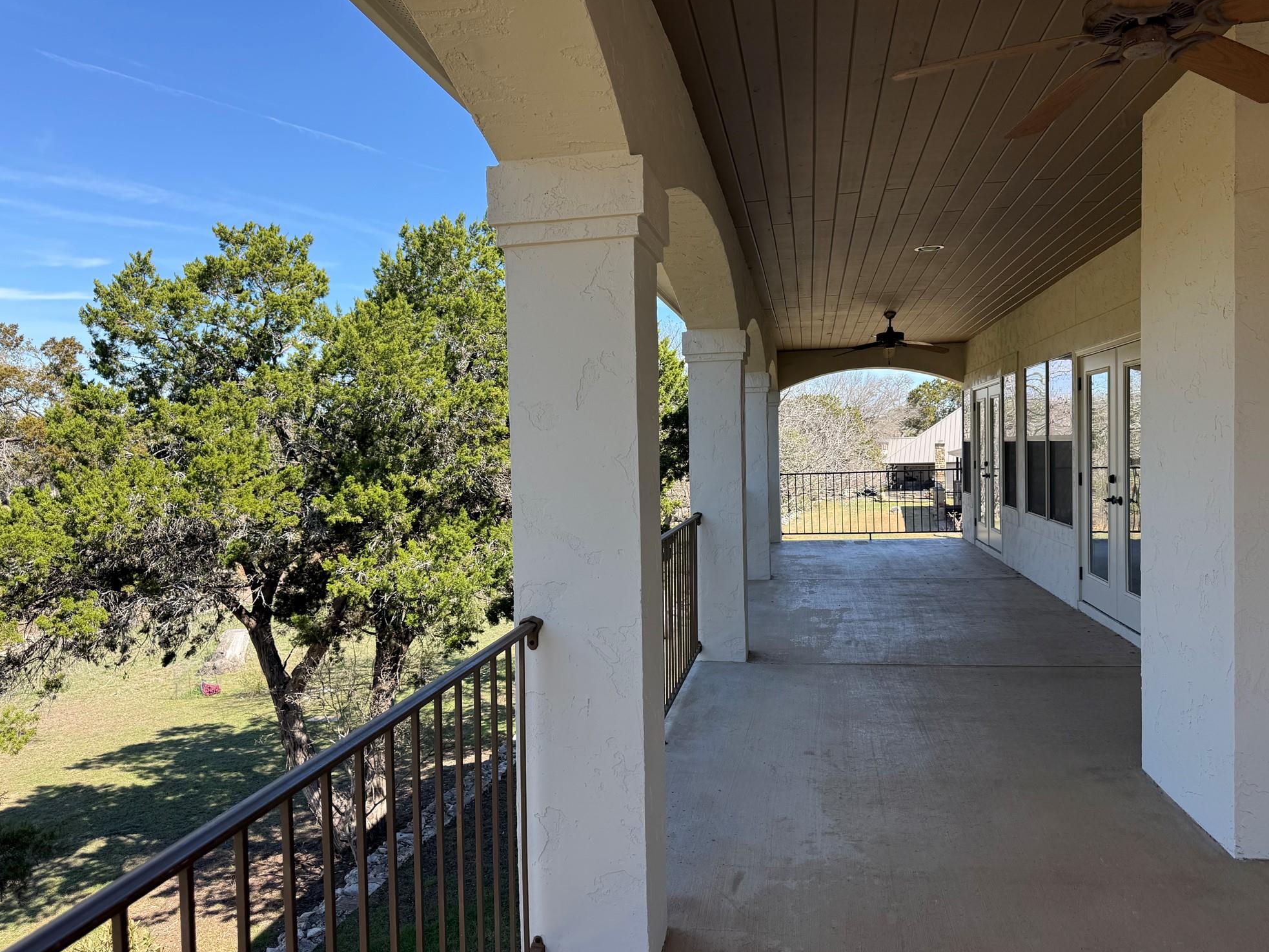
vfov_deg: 54.9
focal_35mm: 25
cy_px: 482
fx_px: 917
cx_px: 630
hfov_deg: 69.4
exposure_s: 1/1493
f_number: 1.78
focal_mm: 6.76
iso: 100
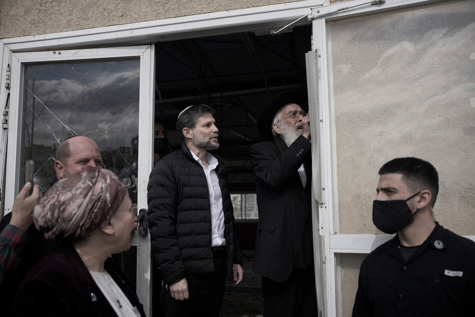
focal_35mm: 30
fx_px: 396
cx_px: 238
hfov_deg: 61.9
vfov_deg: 43.6
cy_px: 158
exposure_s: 1/4000
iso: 200
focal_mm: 30
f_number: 2.8
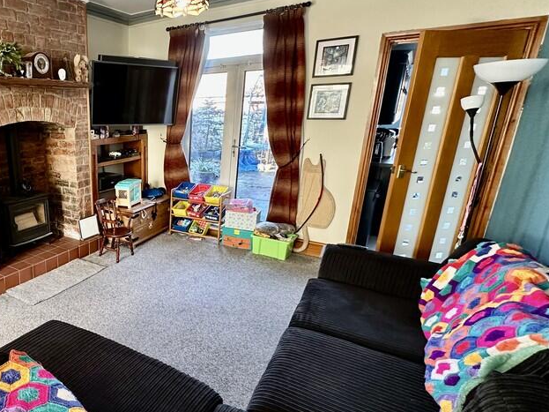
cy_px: 221
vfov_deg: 58.8
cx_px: 115
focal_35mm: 23
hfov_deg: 67.4
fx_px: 365
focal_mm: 2.22
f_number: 2.2
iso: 320
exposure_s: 1/93
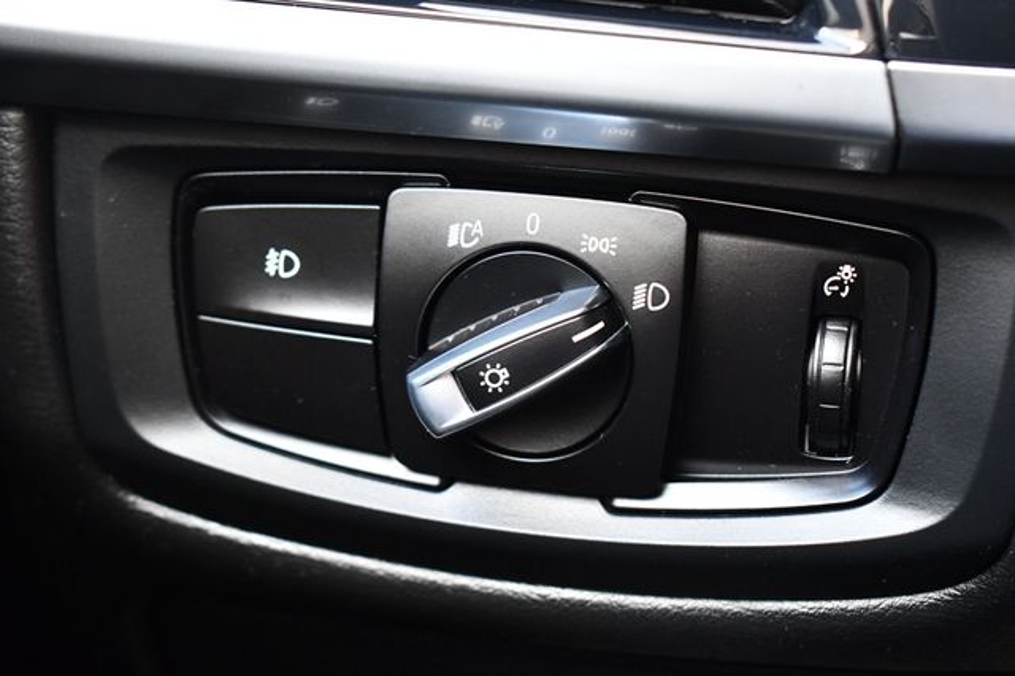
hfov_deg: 28.1
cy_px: 338
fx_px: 2029
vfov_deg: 18.9
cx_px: 508
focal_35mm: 72
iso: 3200
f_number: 5.3
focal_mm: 48
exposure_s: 1/125
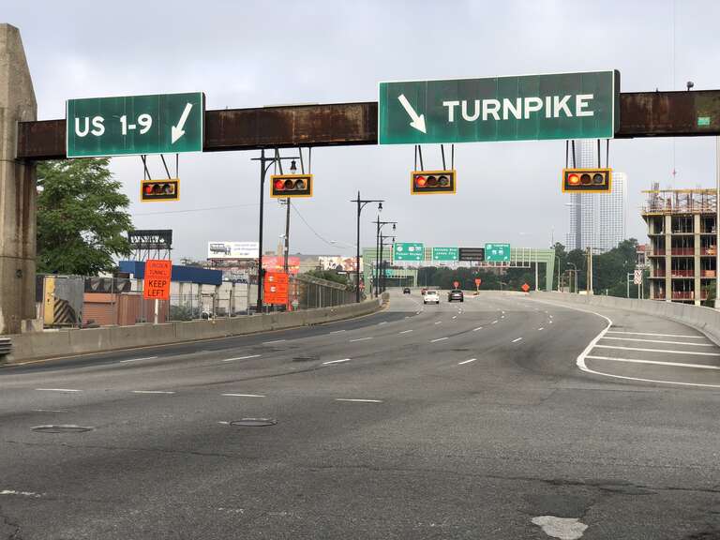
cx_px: 360
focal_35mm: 52
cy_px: 270
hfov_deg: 36.8
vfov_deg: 28.0
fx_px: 1082
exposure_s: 1/540
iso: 16
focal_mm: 6
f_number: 2.4
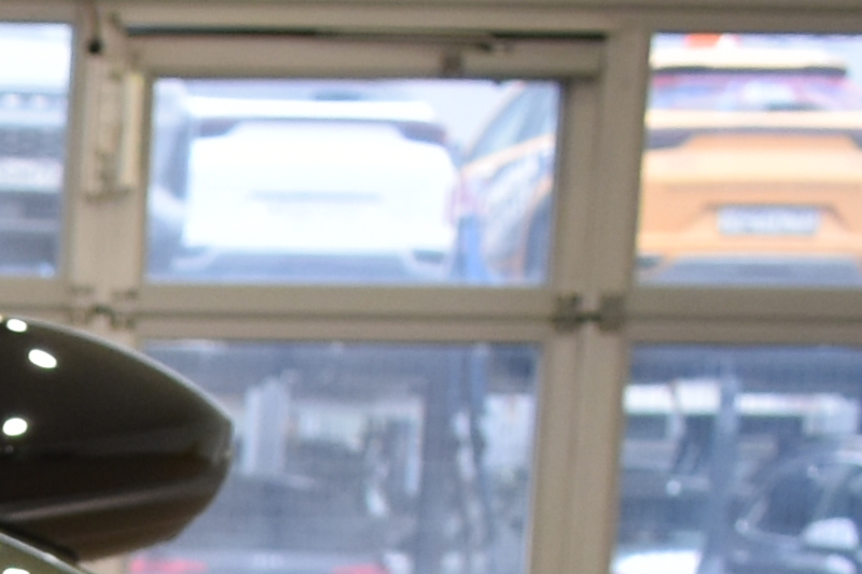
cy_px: 1581
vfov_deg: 5.8
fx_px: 5386
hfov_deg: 8.3
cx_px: -1347
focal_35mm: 225
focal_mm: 20
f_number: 4
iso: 560
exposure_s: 1/60
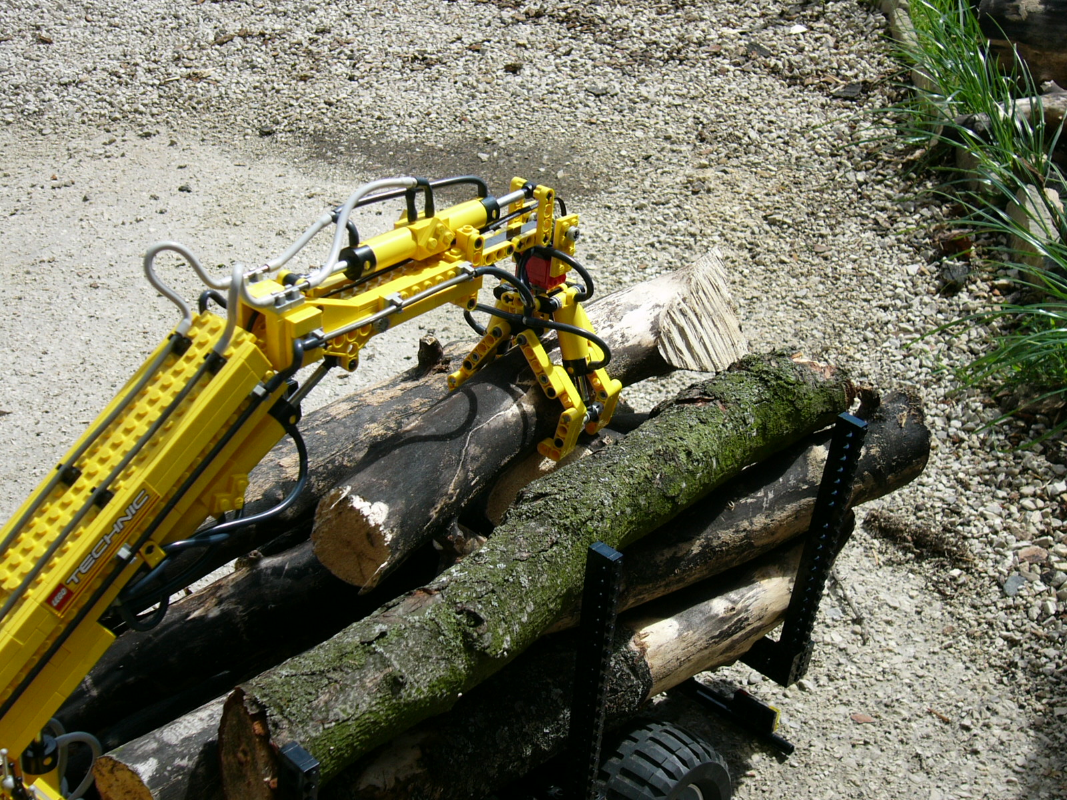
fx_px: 1418
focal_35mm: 46
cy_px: 400
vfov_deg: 31.5
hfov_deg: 41.2
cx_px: 534
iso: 50
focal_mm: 7.6
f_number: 3.2
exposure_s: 1/500
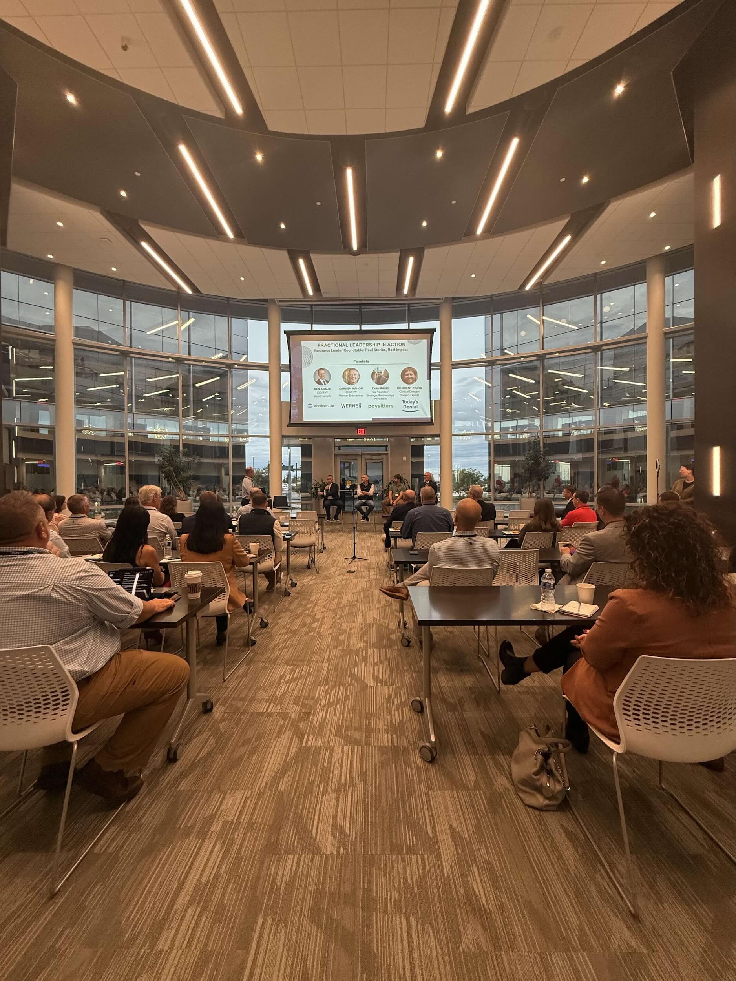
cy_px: 490
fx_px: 397
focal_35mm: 14
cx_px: 368
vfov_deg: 102.1
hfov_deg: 85.7
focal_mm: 2.22
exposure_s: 1/180
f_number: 2.2
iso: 320
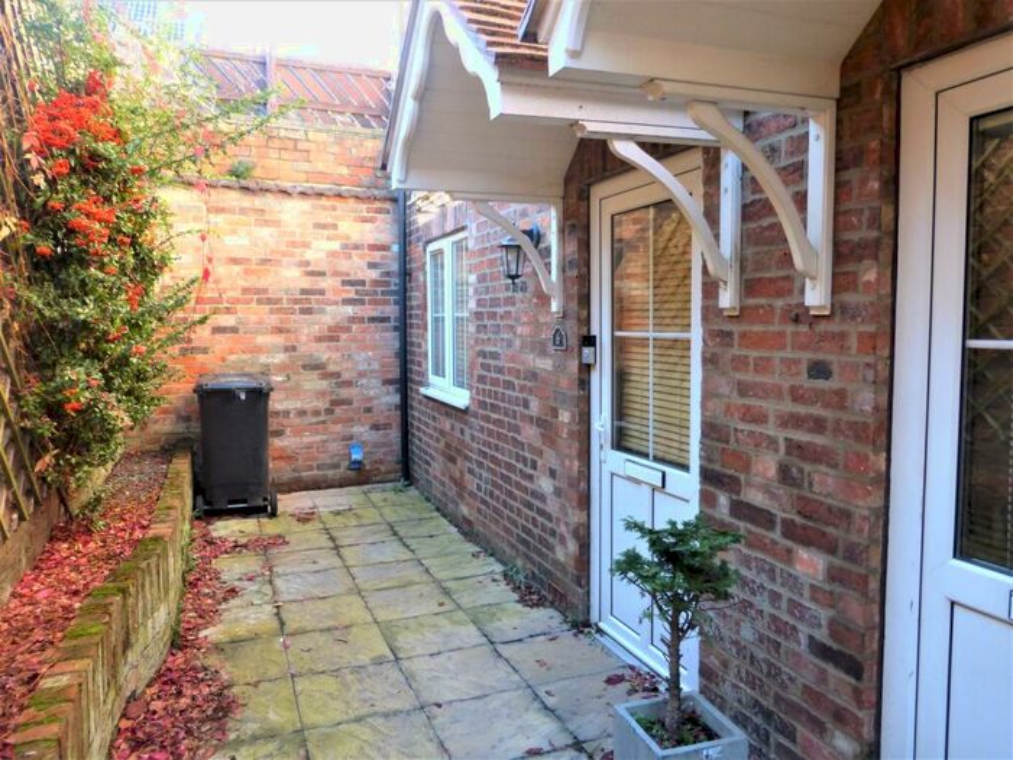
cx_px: 506
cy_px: 380
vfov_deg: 56.8
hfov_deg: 71.6
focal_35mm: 24
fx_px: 702
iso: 200
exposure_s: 1/60
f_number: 3.3
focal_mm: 4.3
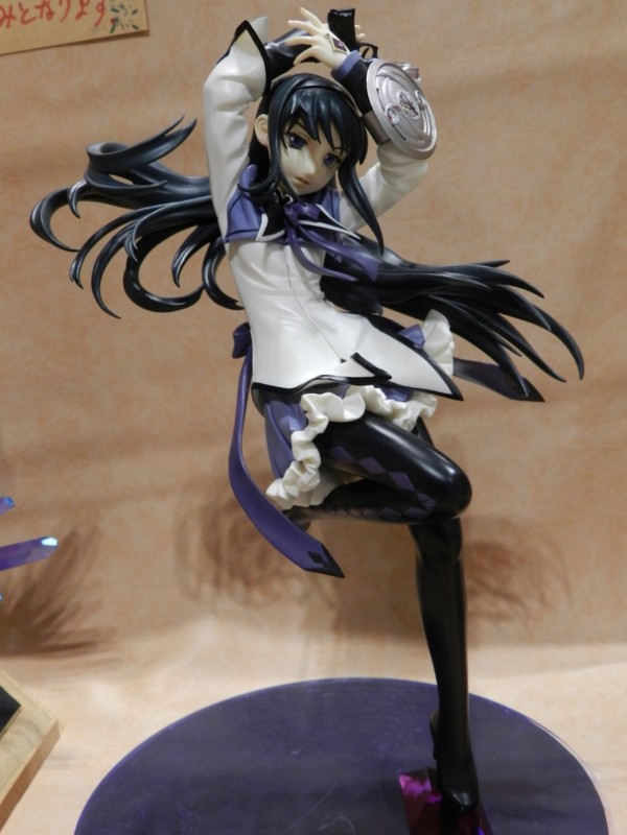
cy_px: 418
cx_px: 314
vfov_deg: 49.0
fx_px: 918
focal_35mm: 38
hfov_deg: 37.7
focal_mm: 6.7
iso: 400
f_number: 4
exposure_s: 1/15
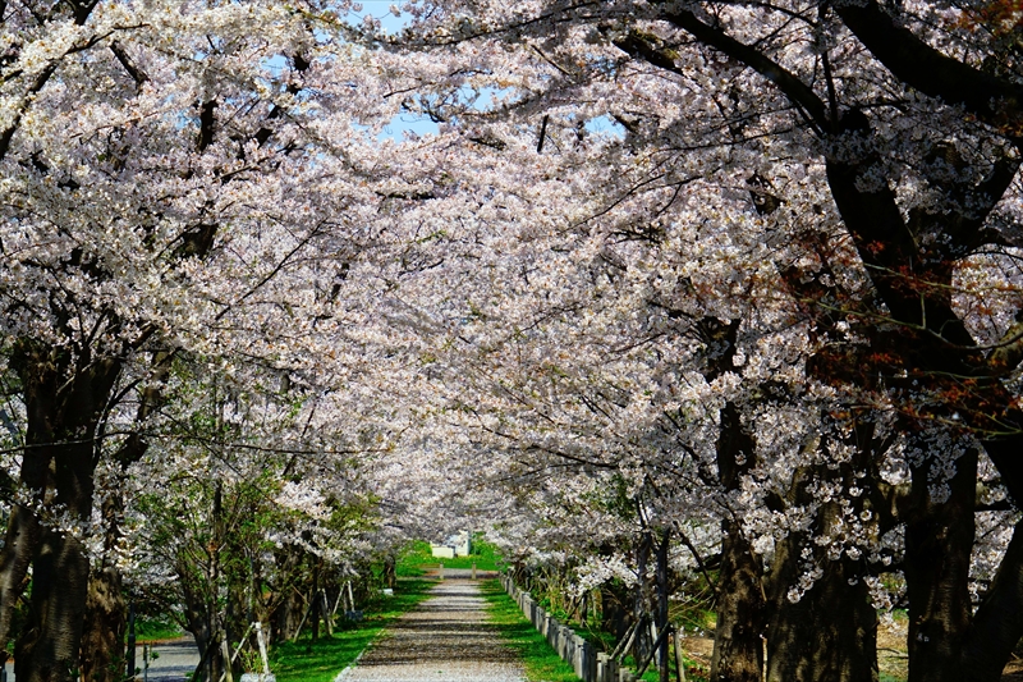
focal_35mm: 165
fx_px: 4687
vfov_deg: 8.3
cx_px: 512
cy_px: 341
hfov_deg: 12.5
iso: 100
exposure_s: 1/400
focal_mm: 110
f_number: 8
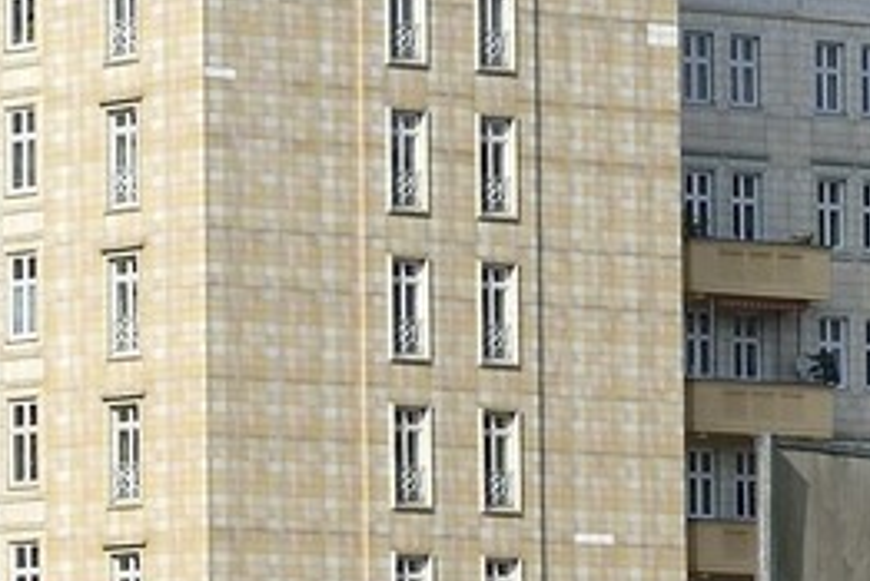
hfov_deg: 6.5
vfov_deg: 4.7
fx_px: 7084
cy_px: 372
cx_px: -1491
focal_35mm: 293
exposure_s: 1/640
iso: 200
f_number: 7.1
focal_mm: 48
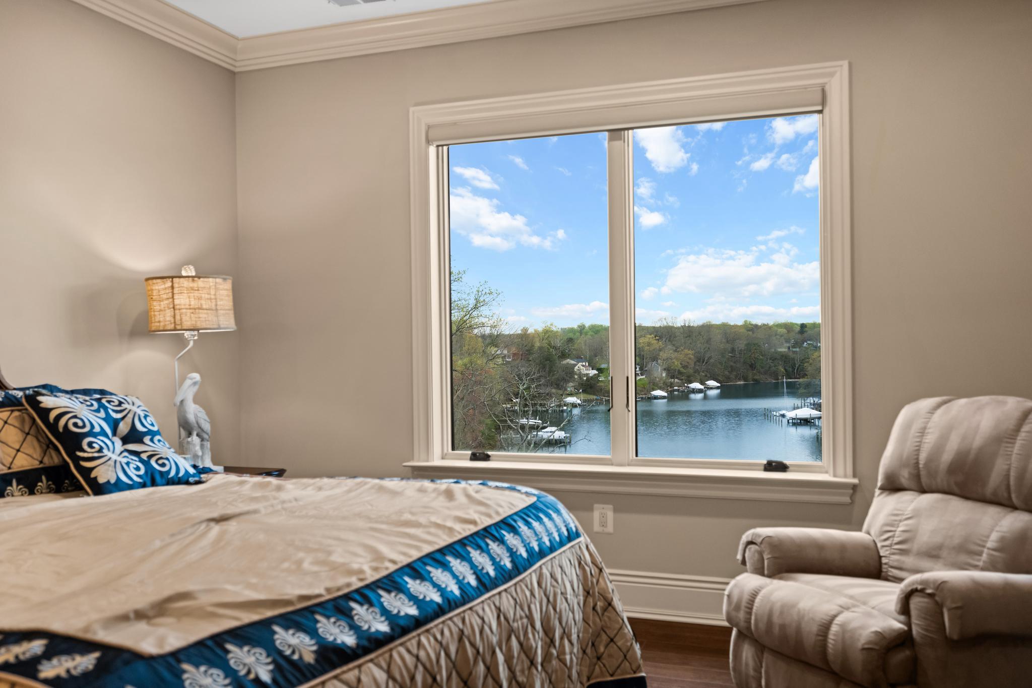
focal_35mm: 30
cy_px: 344
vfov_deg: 43.6
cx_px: 516
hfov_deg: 61.9
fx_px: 860
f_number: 4
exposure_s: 1/25
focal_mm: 30
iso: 1250
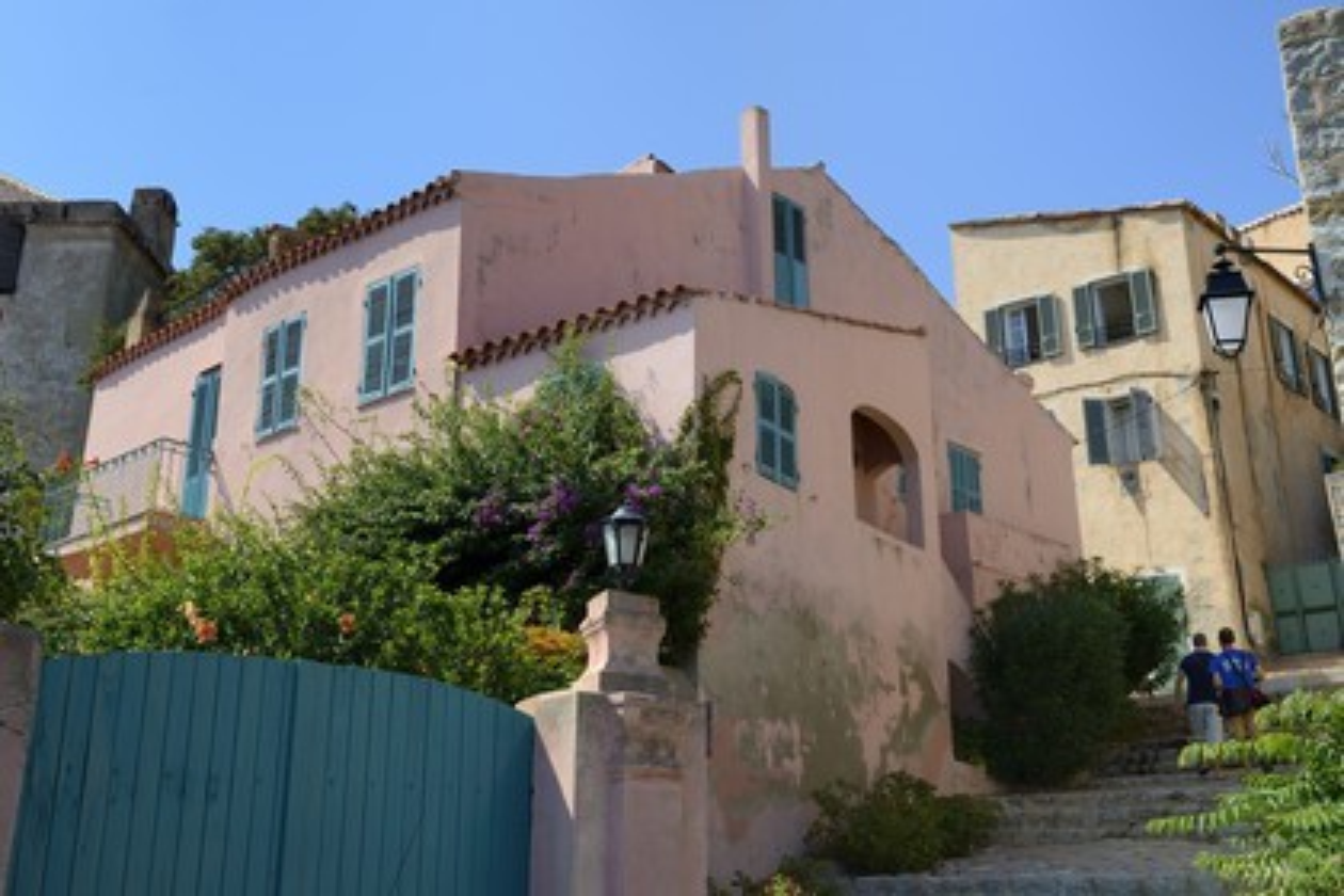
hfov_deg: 58.7
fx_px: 1195
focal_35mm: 32
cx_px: 672
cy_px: 448
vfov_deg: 41.1
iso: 200
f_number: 13
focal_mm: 32
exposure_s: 1/200
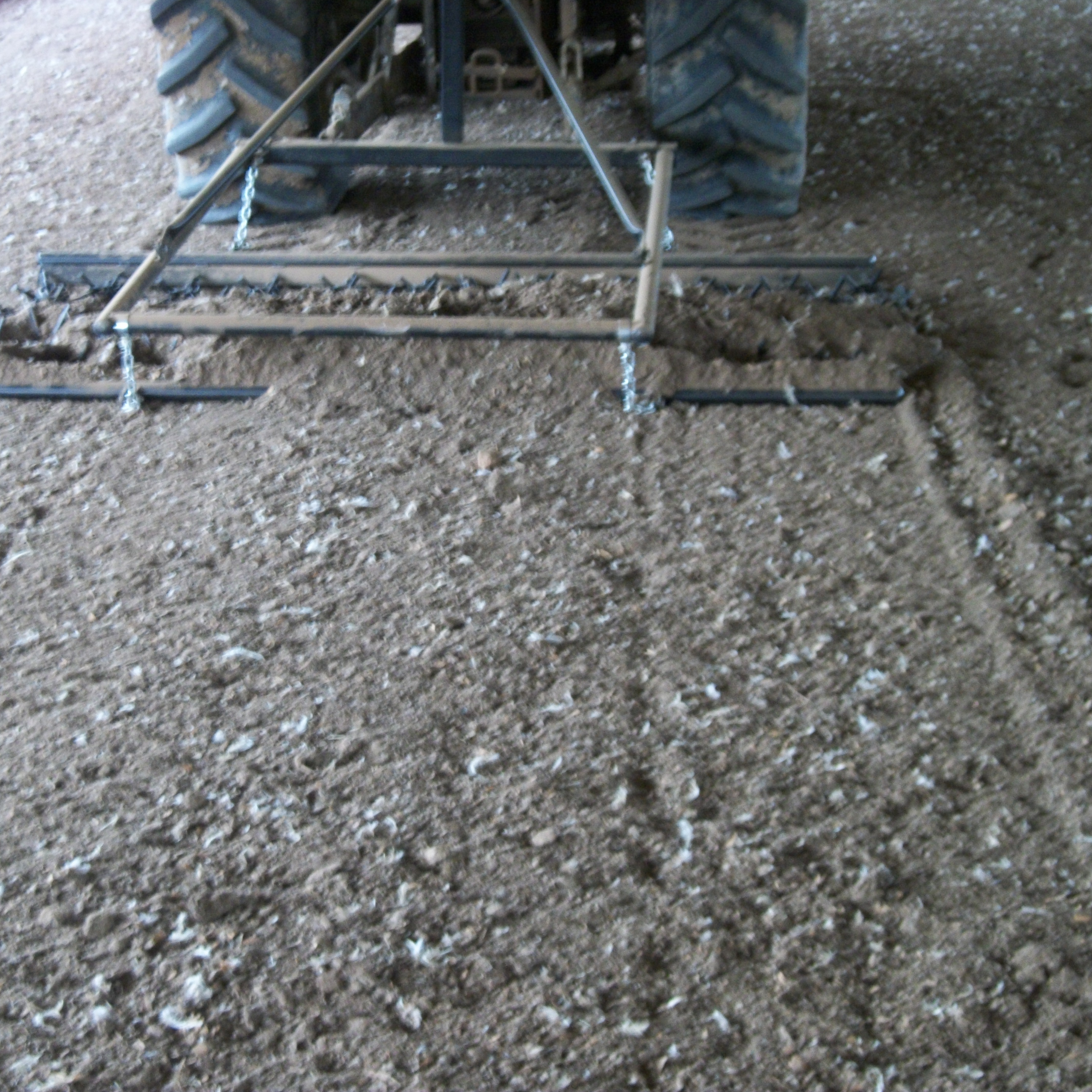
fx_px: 2641
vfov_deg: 23.4
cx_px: 442
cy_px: 540
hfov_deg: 23.3
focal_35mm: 74
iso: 160
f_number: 4.1
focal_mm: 11
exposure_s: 1/13
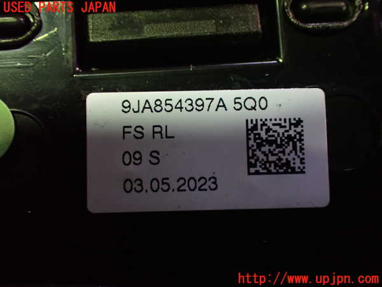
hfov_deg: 42.9
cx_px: 191
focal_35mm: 44
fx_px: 486
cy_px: 144
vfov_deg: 32.9
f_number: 2.9
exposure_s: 1/40
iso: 1250
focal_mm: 7.84
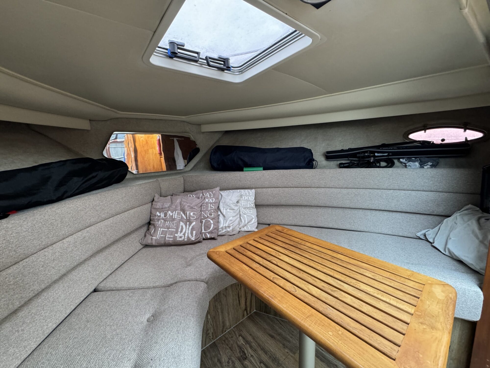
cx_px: 245
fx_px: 198
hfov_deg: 102.1
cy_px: 184
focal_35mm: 14
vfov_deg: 85.7
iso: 320
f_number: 2.2
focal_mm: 2.22
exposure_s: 1/65
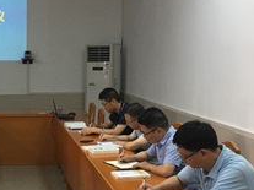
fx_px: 513
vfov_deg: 20.9
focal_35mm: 70
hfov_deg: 26.7
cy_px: 137
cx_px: 18
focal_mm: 4.15
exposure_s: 1/17
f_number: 2.2
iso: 50
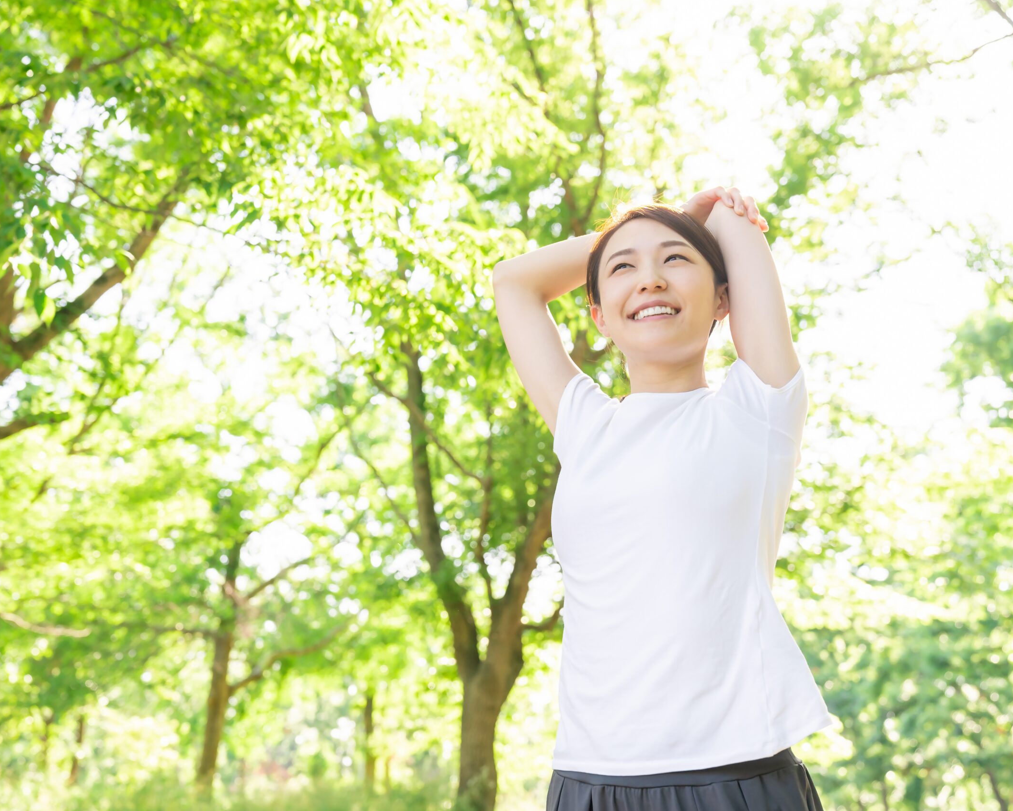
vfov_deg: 30.2
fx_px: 1499
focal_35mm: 50
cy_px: 407
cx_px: 462
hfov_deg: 37.3
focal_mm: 44
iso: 200
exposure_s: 1/400
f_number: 4
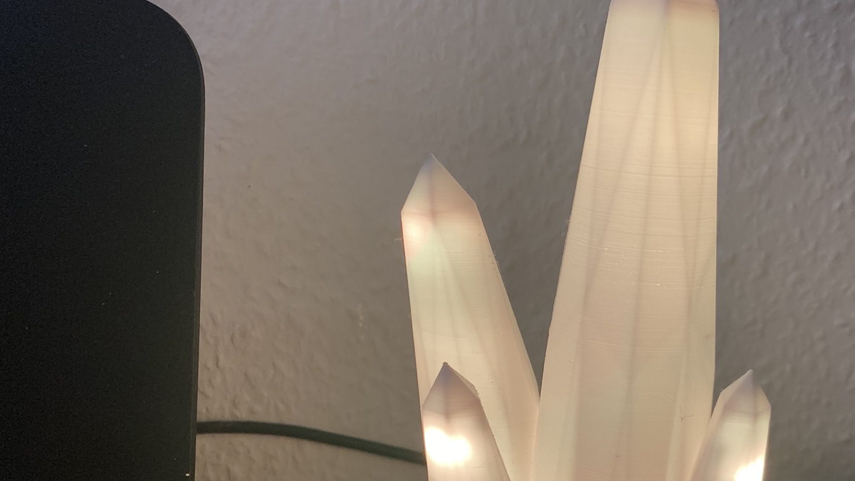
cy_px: 351
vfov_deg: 26.8
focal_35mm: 44
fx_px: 998
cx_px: 589
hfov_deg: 45.5
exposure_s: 1/94
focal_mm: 3.99
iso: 80
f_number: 1.8
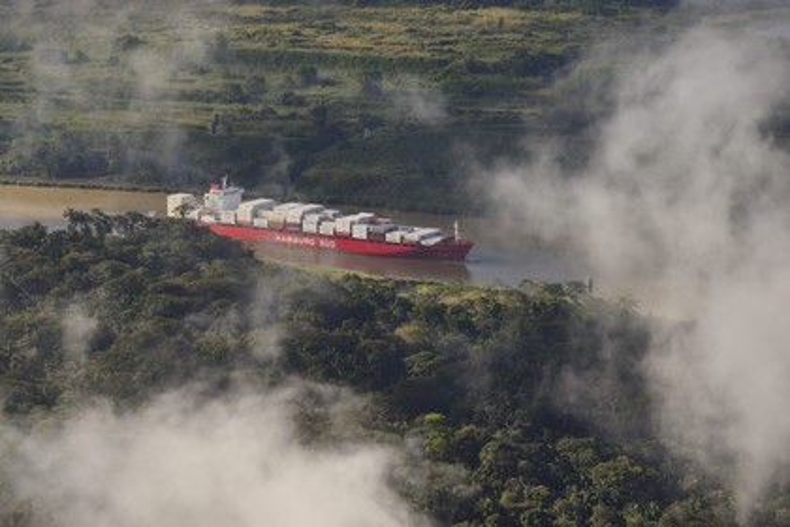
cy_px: 264
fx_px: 4389
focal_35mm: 200
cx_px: 395
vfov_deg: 6.9
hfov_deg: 10.3
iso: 200
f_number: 6.3
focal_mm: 200
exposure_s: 1/800
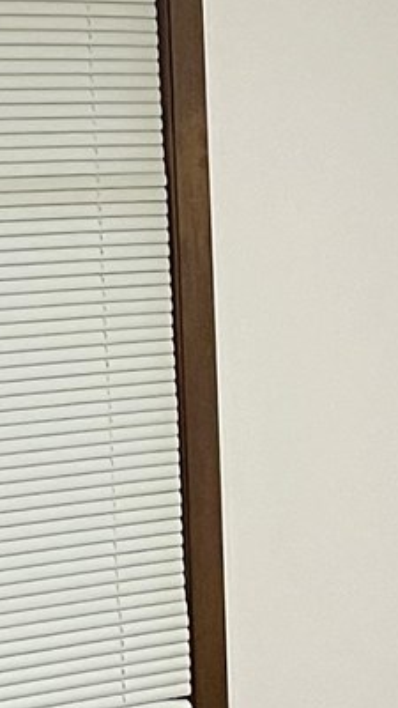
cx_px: 538
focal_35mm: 163
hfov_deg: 7.4
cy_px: 384
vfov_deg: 13.2
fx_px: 3058
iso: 125
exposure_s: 1/60
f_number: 1.6
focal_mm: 5.1
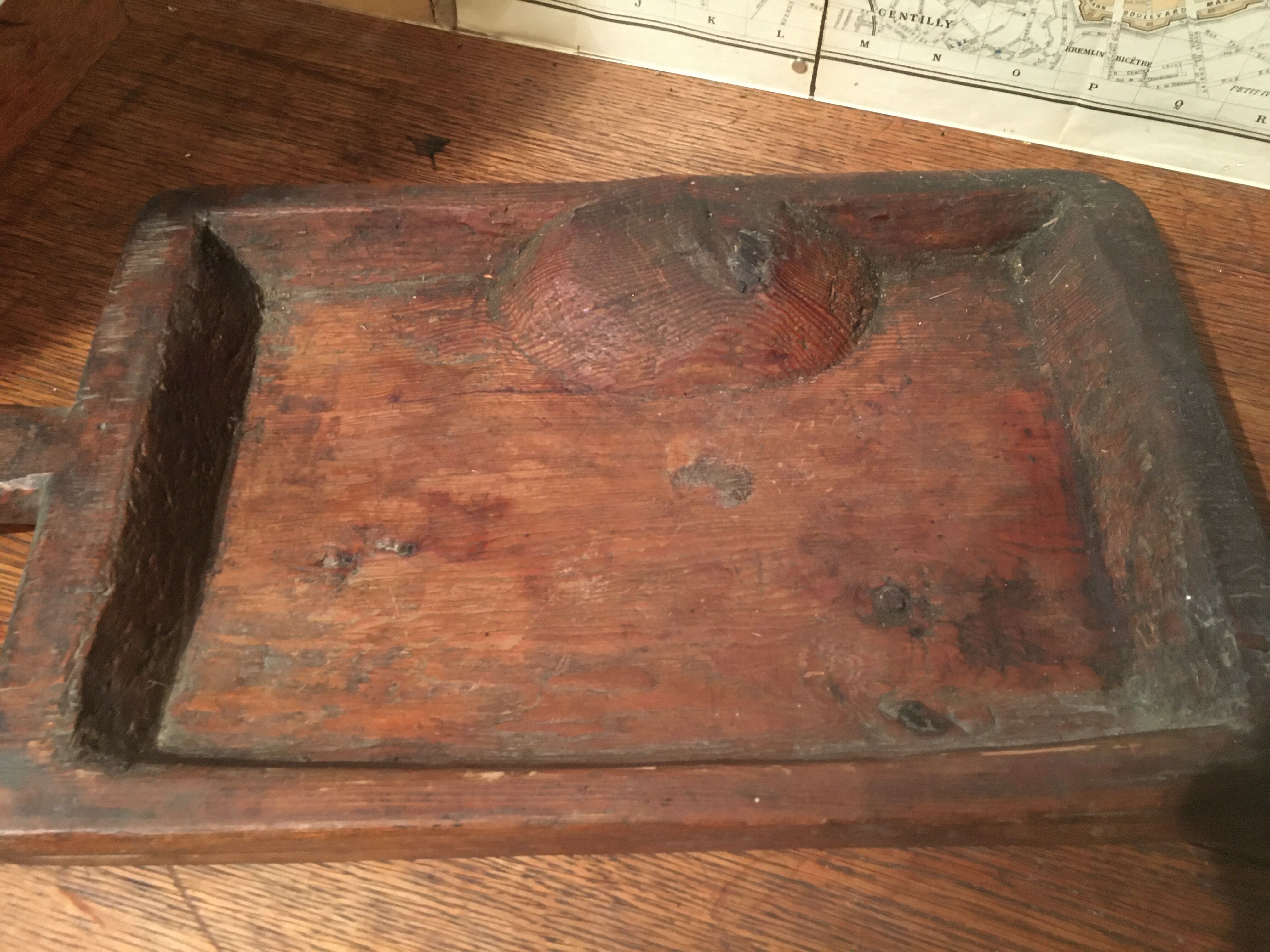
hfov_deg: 61.7
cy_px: 476
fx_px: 1064
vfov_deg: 48.2
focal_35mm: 29
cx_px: 635
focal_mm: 4.15
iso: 400
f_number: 2.2
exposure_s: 1/17
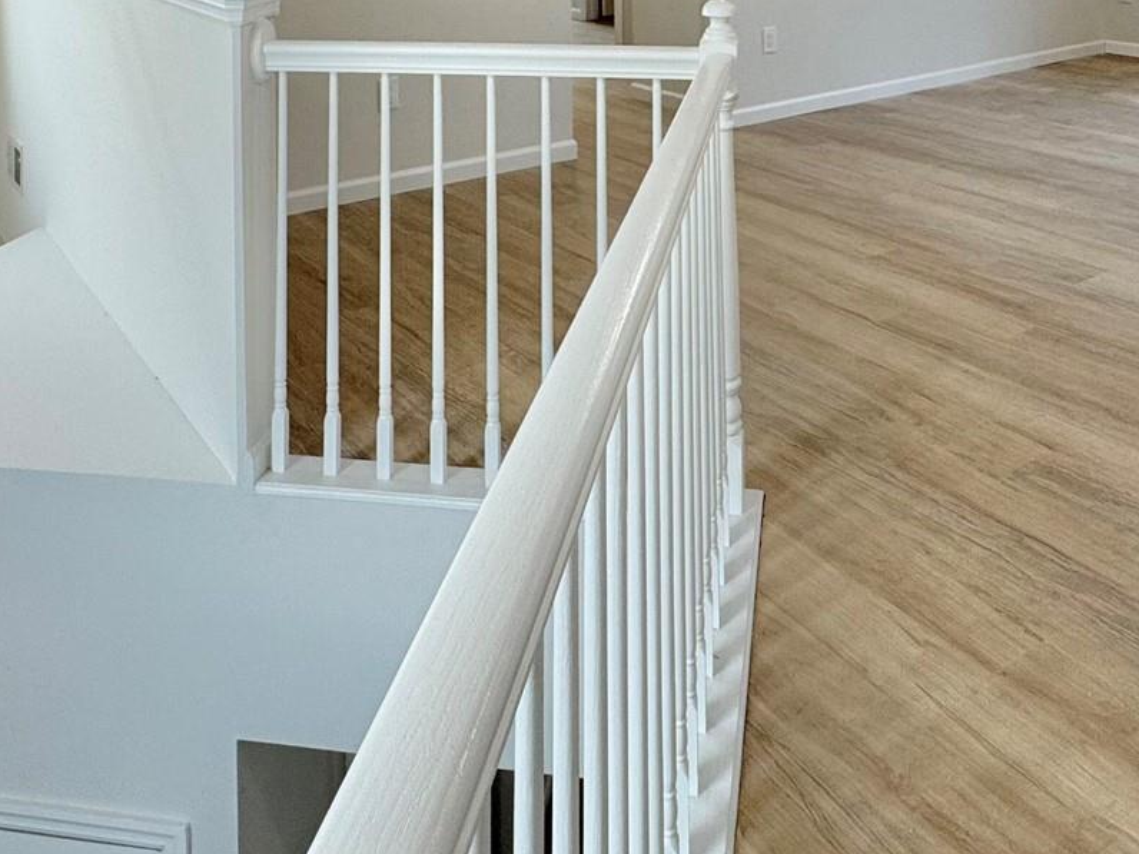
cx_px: 637
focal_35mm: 36
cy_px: -173
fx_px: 1185
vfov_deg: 32.6
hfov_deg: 51.2
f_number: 2.2
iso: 100
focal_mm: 2.22
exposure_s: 1/120
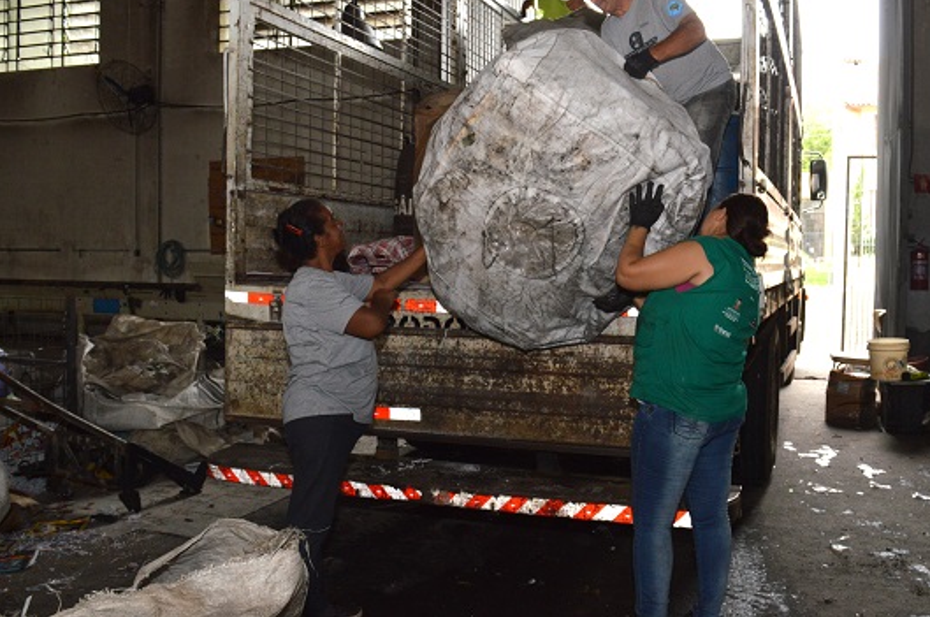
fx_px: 877
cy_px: 294
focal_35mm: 34
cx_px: 510
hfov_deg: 55.8
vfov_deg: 38.8
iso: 800
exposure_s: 1/60
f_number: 7.1
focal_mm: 20
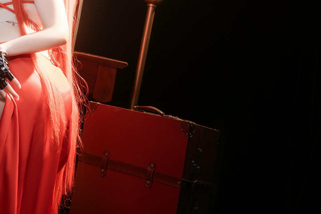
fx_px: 901
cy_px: 26
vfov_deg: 13.4
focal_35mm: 101
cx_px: -11
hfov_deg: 19.5
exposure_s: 1/80
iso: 640
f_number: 4
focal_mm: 40
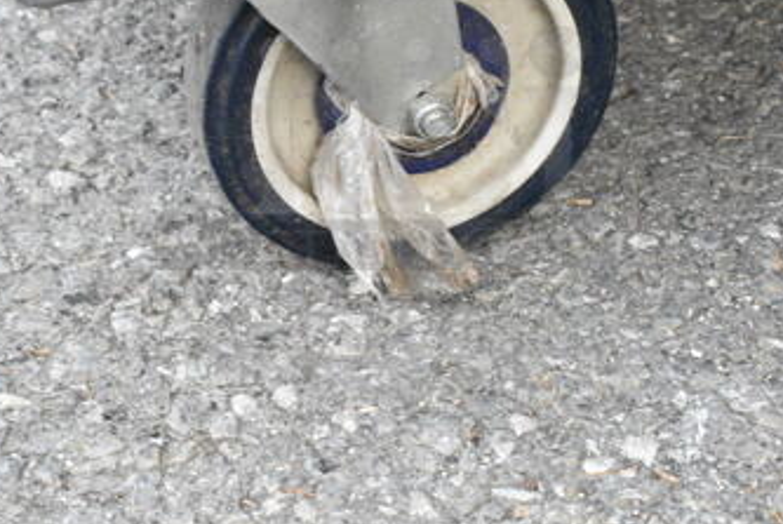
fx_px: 2396
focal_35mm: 110
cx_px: 419
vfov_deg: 12.5
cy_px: 146
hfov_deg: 18.6
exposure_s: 1/400
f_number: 10
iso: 6400
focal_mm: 40
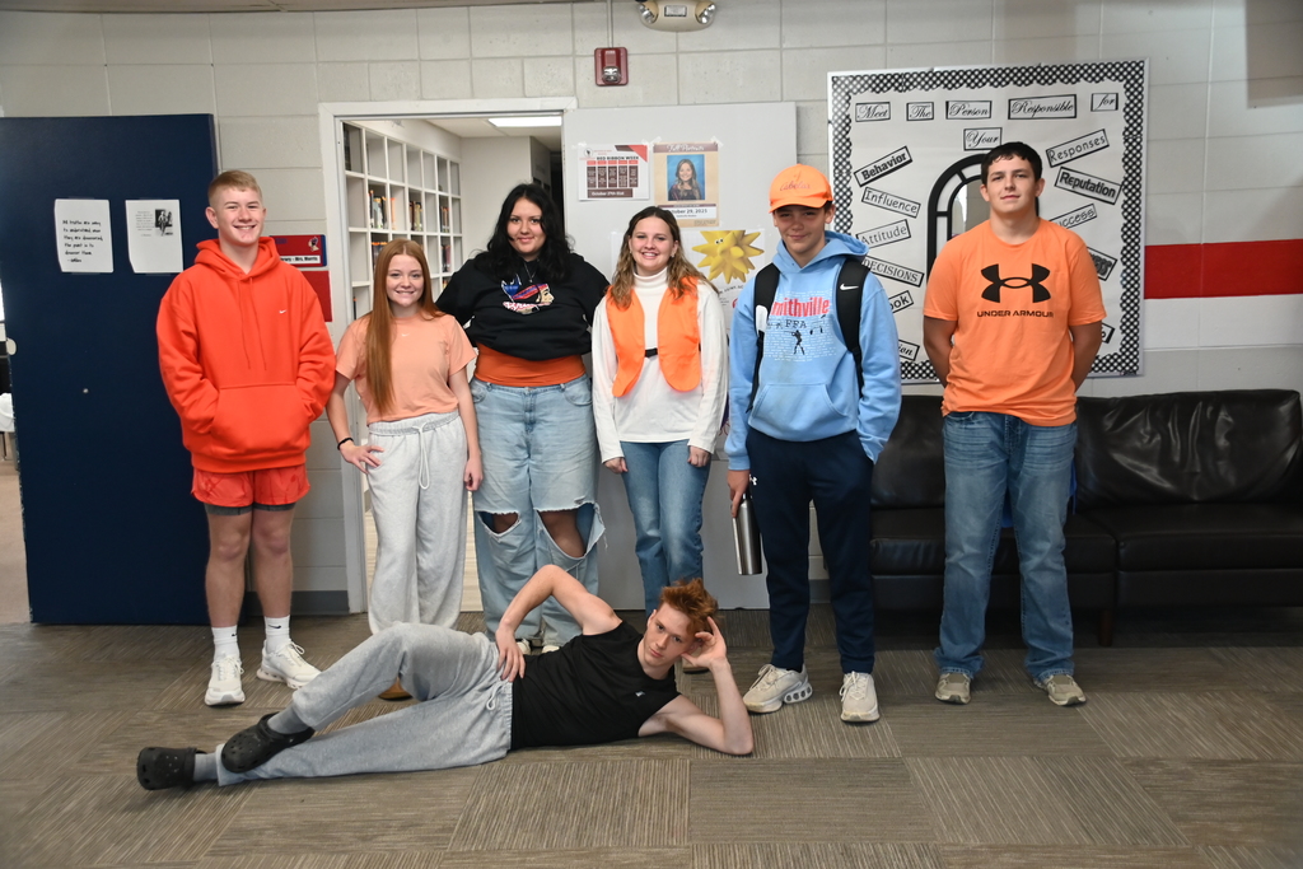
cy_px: 434
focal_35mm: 42
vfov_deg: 31.9
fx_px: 1520
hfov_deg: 46.4
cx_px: 652
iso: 1100
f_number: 4
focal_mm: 28
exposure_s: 1/125
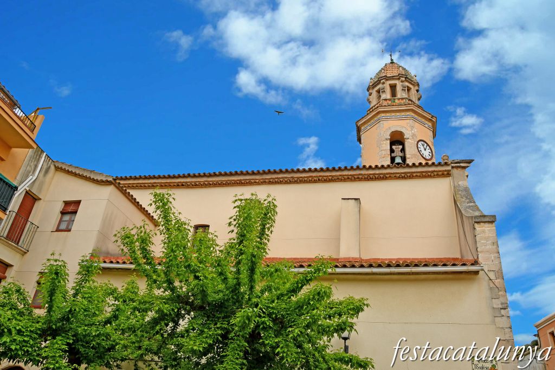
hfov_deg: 67.4
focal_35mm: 27
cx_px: 278
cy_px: 185
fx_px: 416
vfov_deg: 47.9
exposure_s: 1/320
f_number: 9
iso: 100
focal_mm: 18
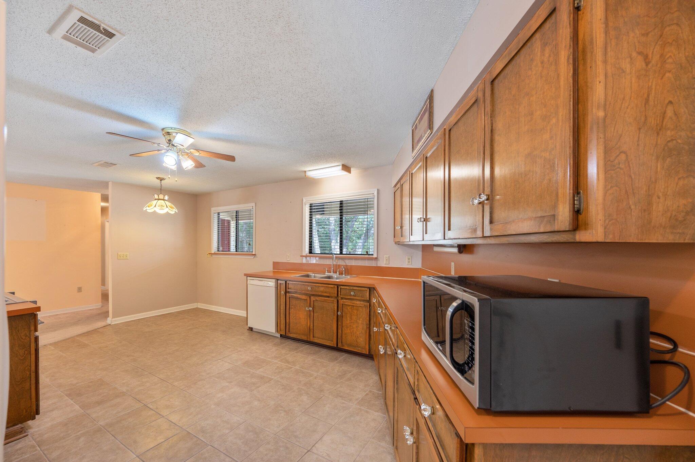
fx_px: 270
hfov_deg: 104.3
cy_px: 231
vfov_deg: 81.1
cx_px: 348
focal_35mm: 14
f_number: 5.6
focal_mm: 14
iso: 800
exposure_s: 1/15
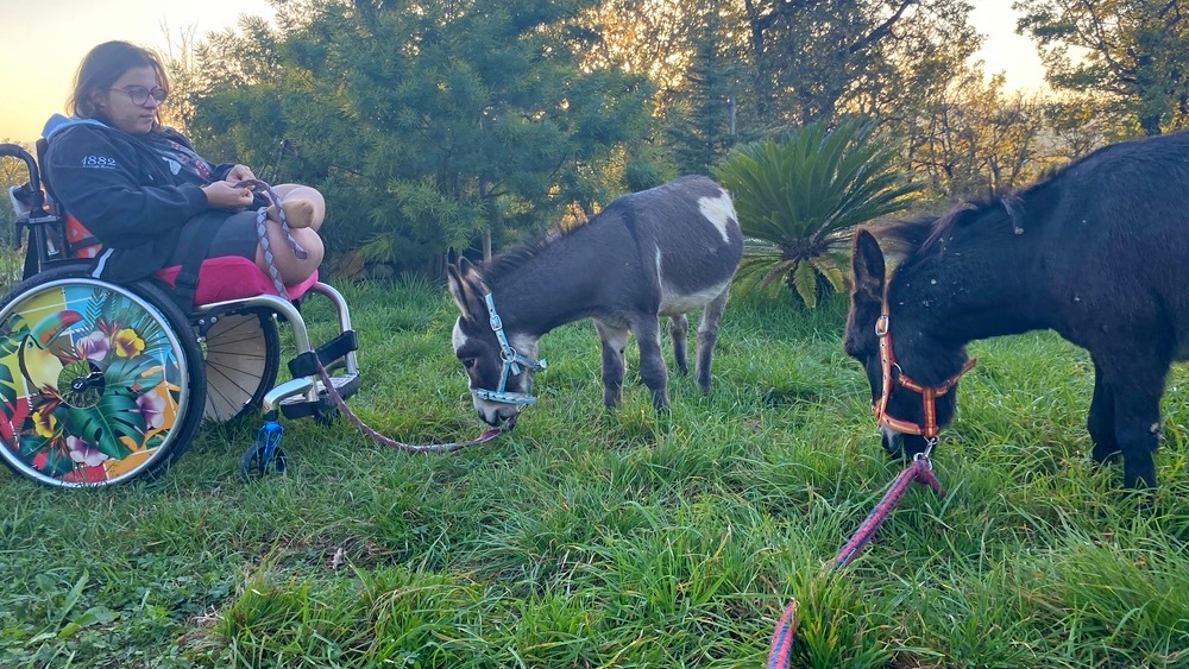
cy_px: 267
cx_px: 590
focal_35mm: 29
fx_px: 914
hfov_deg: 66.1
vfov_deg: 40.0
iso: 32
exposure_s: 1/295
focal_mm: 4.25
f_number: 1.8
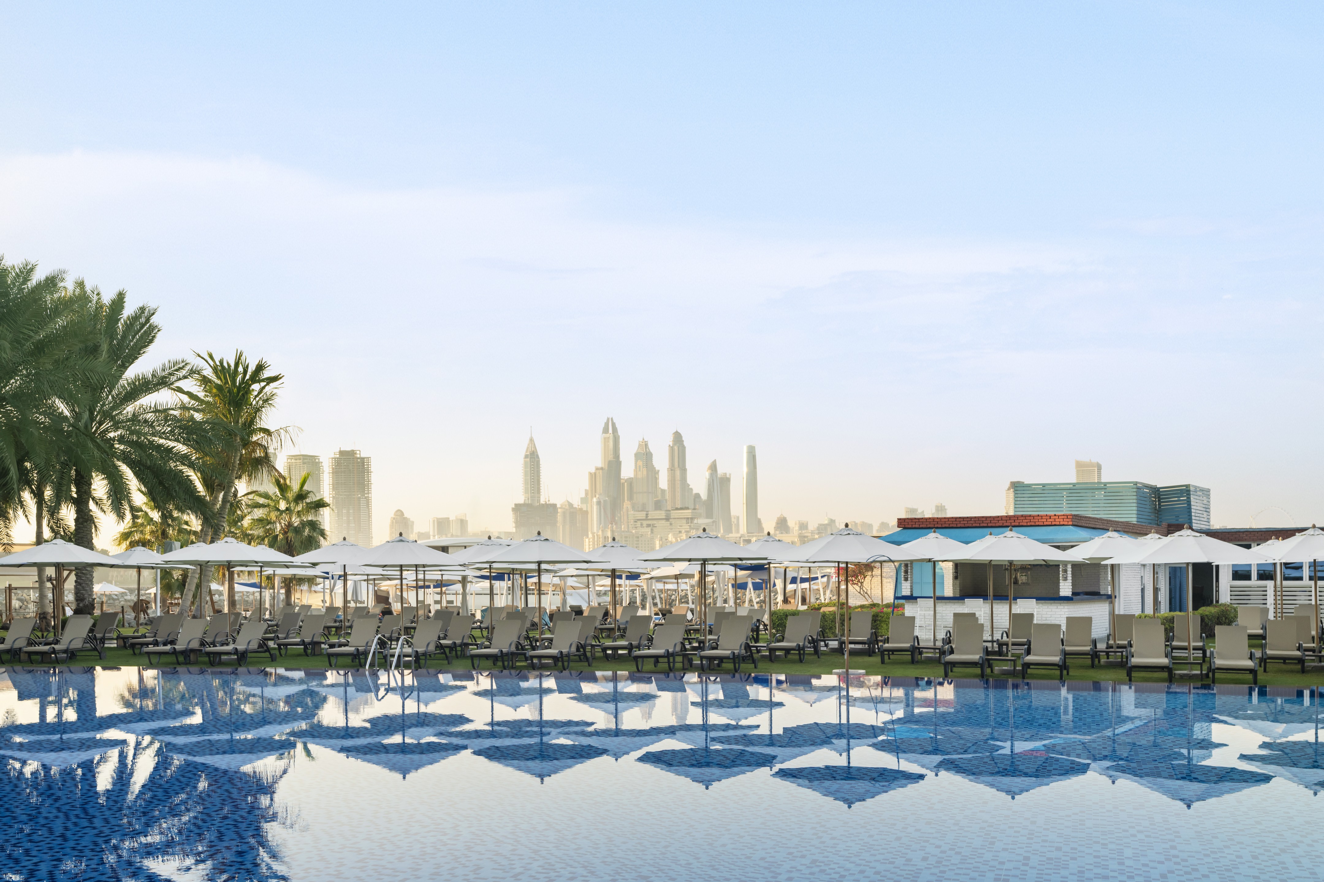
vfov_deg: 37.9
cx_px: 662
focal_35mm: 35
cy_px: 441
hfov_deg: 54.4
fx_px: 1287
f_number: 5.6
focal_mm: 35
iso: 200
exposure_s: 1/160
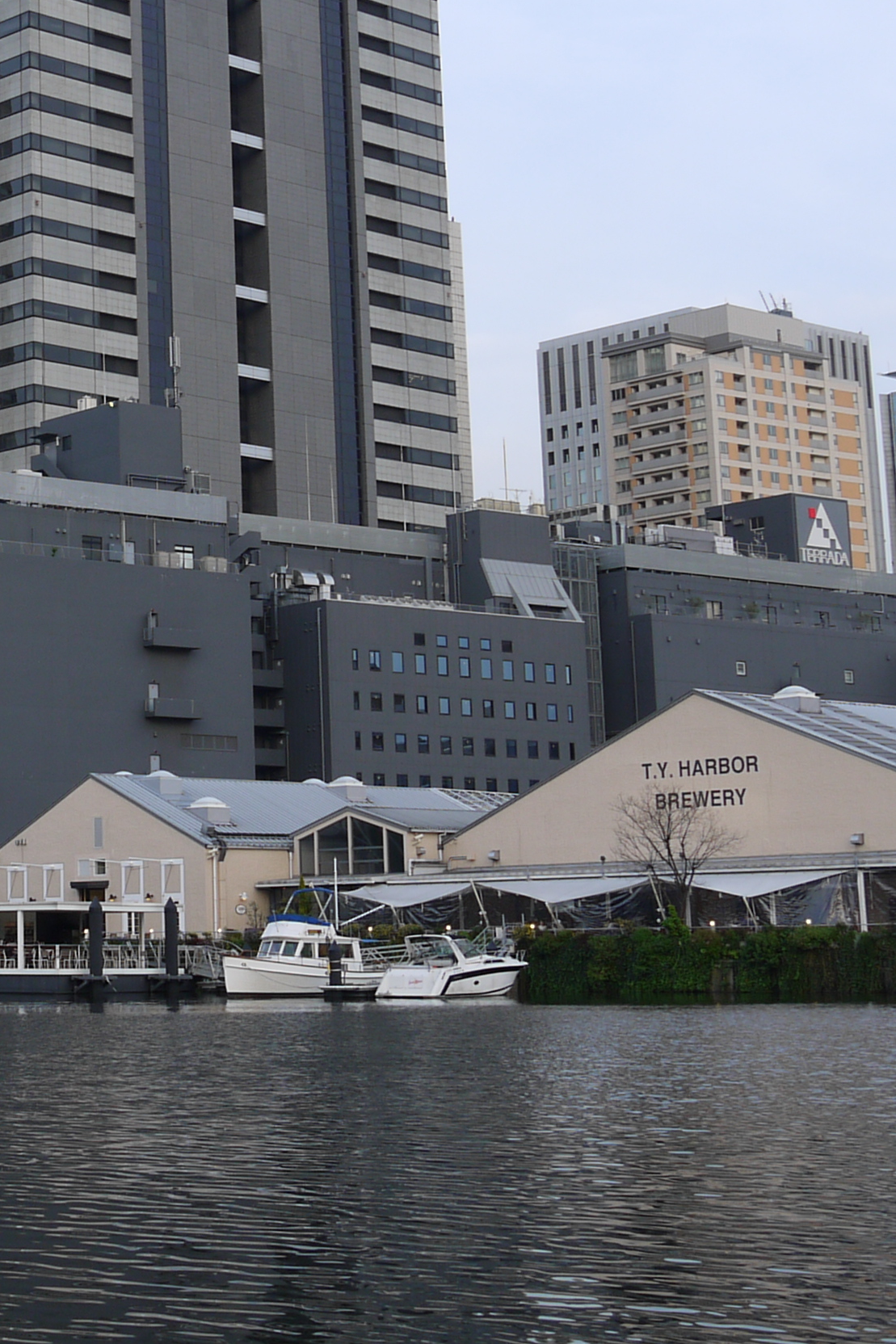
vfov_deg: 28.6
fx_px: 2614
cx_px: -115
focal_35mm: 70
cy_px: 401
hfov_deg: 18.6
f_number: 8
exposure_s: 1/40
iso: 100
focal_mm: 14
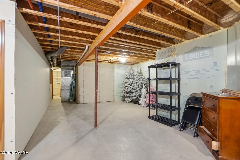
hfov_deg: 100.4
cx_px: 120
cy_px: 80
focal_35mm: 15
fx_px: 100
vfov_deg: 77.3
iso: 200
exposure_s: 1/30
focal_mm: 10
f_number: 5.6
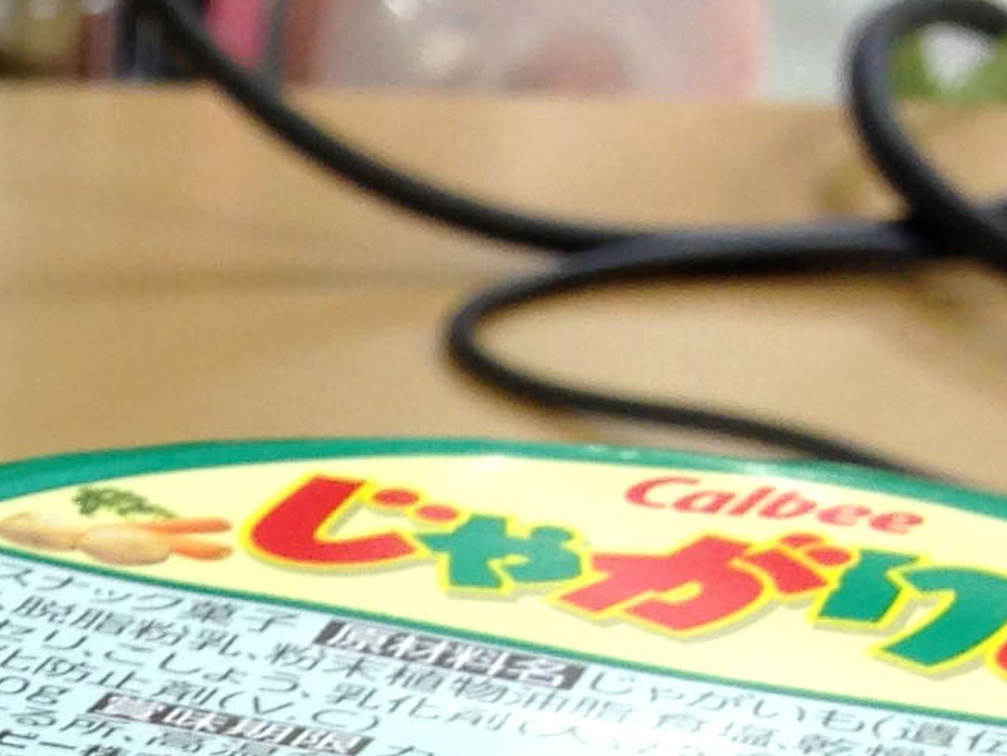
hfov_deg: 11.3
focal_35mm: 165
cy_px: 1489
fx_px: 4801
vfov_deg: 8.5
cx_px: -651
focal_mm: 4.12
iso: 50
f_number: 2.4
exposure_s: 1/24
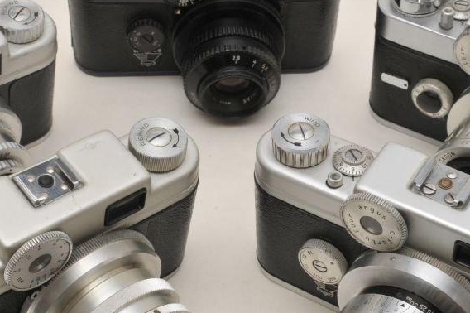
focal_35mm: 76
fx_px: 992
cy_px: 163
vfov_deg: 17.9
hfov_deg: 26.7
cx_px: 221
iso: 400
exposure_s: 1/60
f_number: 16
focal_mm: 24
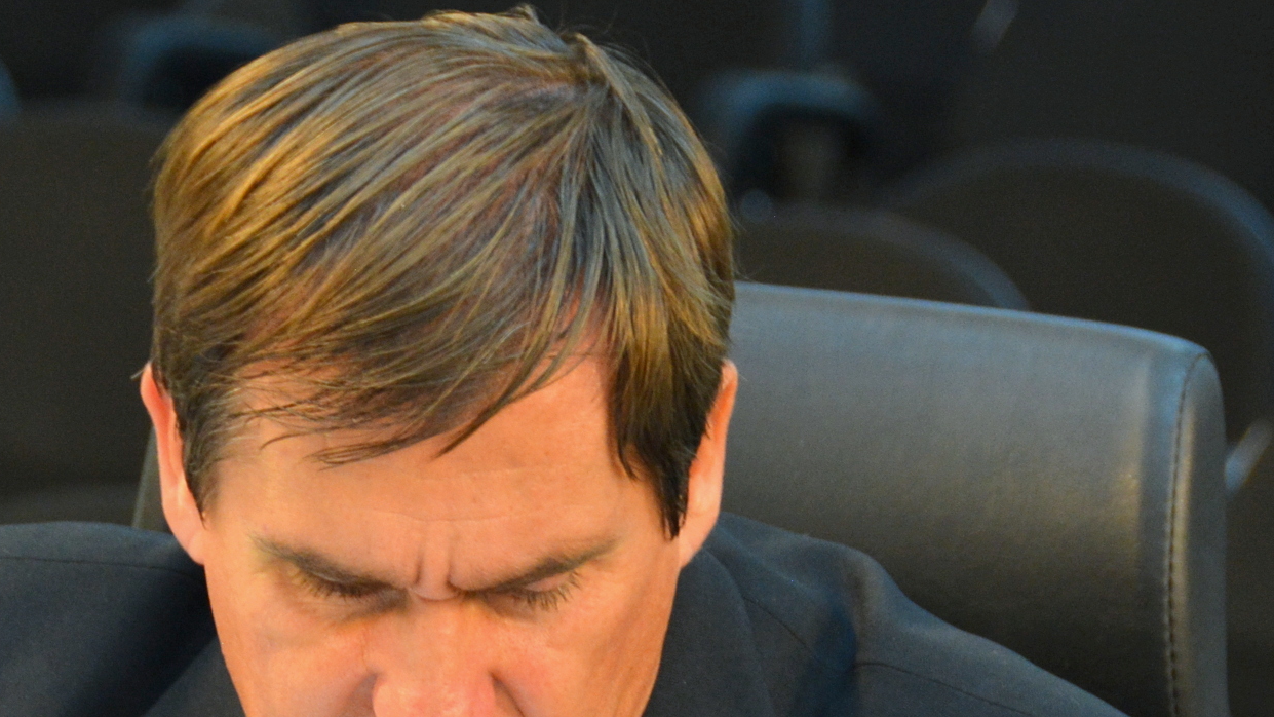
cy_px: 837
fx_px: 12170
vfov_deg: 3.4
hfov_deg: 6.0
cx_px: 387
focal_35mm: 360
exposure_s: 1/60
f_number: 5.3
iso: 800
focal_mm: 95
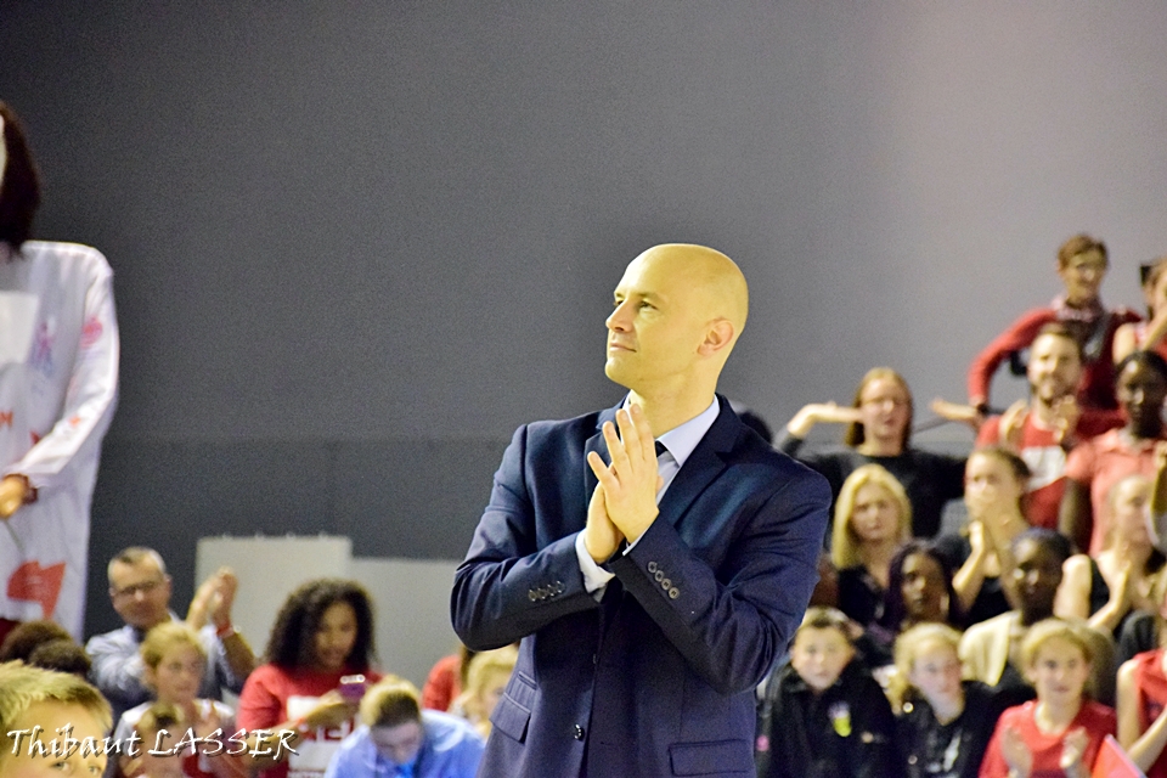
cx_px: 584
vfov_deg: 5.9
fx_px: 7536
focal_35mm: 232
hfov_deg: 8.9
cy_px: 389
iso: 6400
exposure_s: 1/200
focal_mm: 155
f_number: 5.6
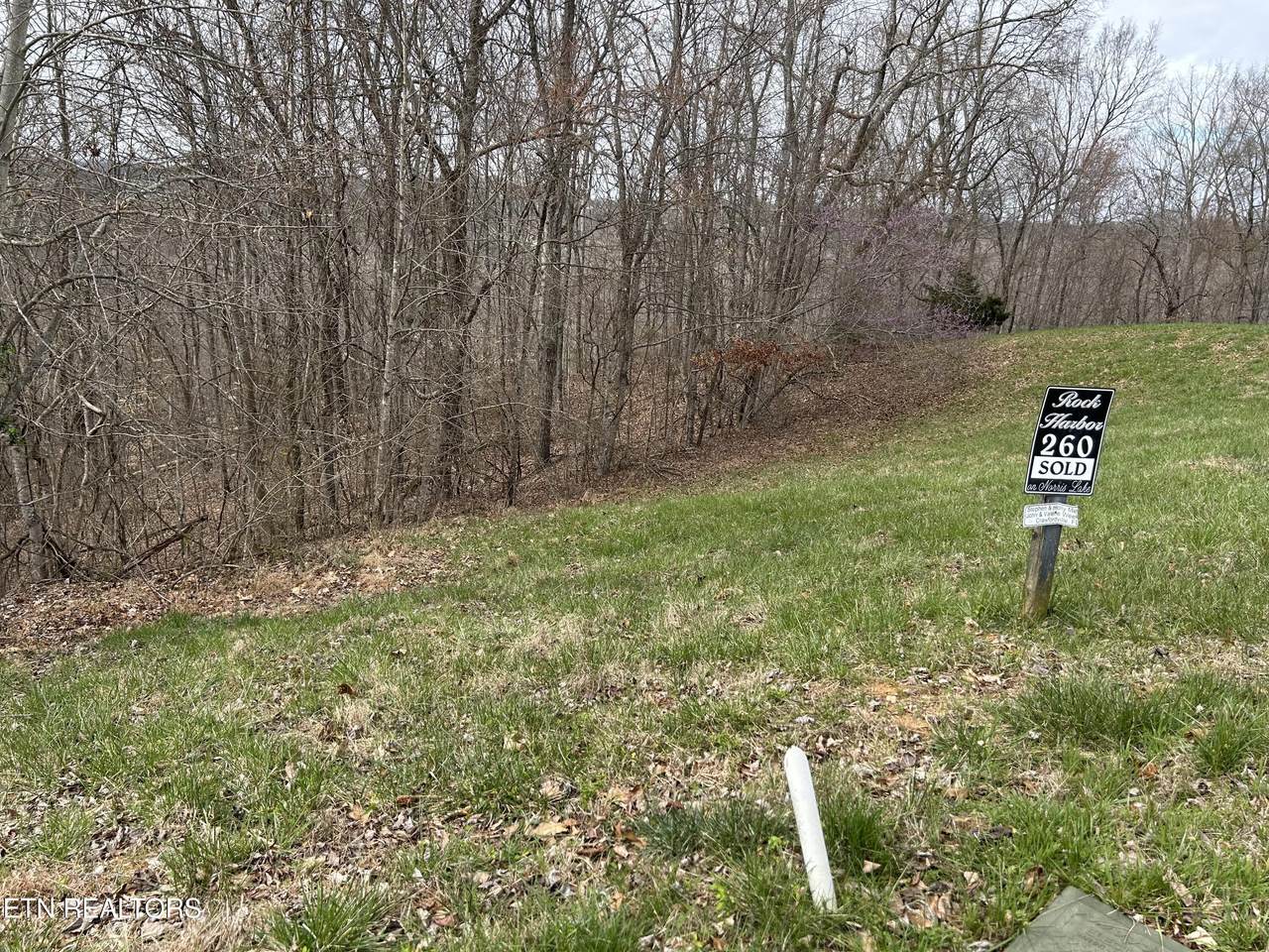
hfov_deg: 67.3
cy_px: 476
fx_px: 953
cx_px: 634
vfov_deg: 53.1
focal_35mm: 26
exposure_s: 1/2252
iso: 50
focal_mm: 5.7
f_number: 1.5
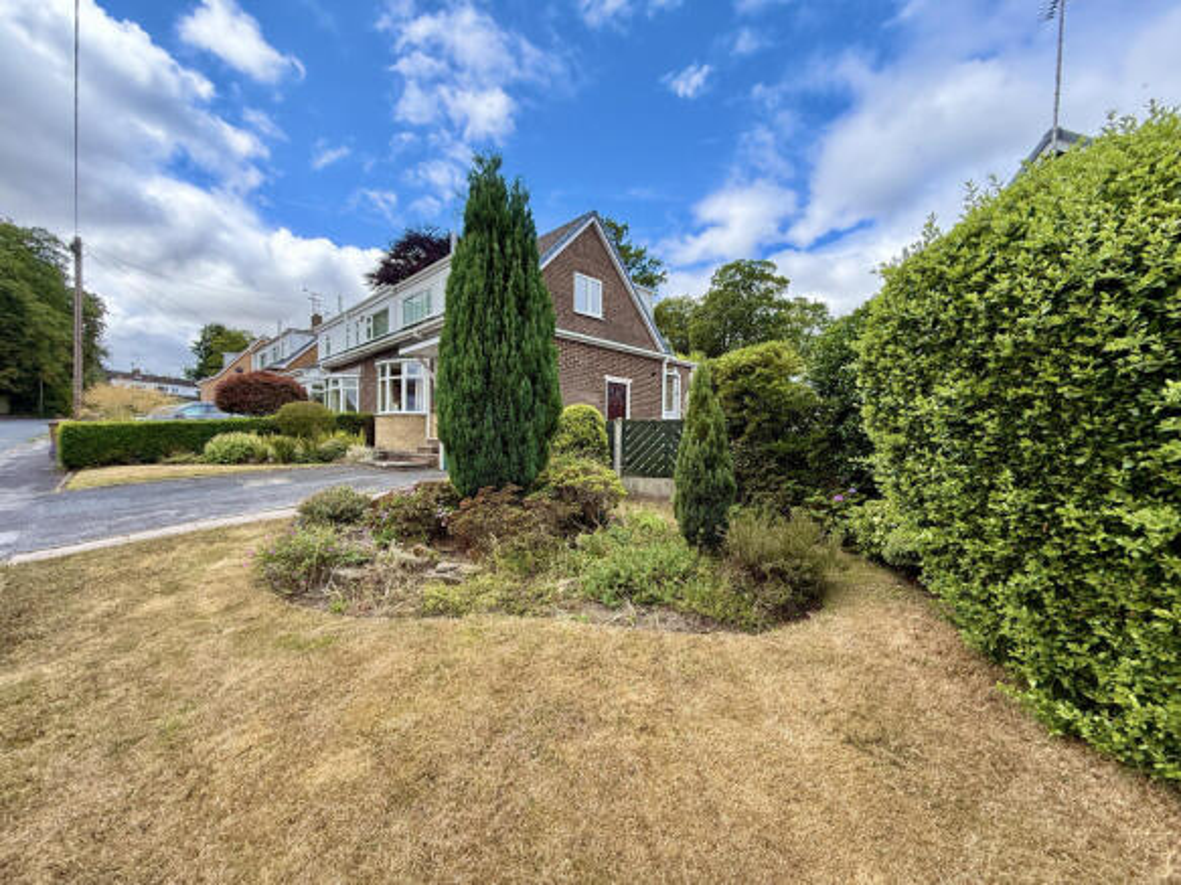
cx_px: 590
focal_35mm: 14
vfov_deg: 85.7
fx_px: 478
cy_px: 442
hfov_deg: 102.1
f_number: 2.2
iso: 64
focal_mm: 2.22
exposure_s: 1/353
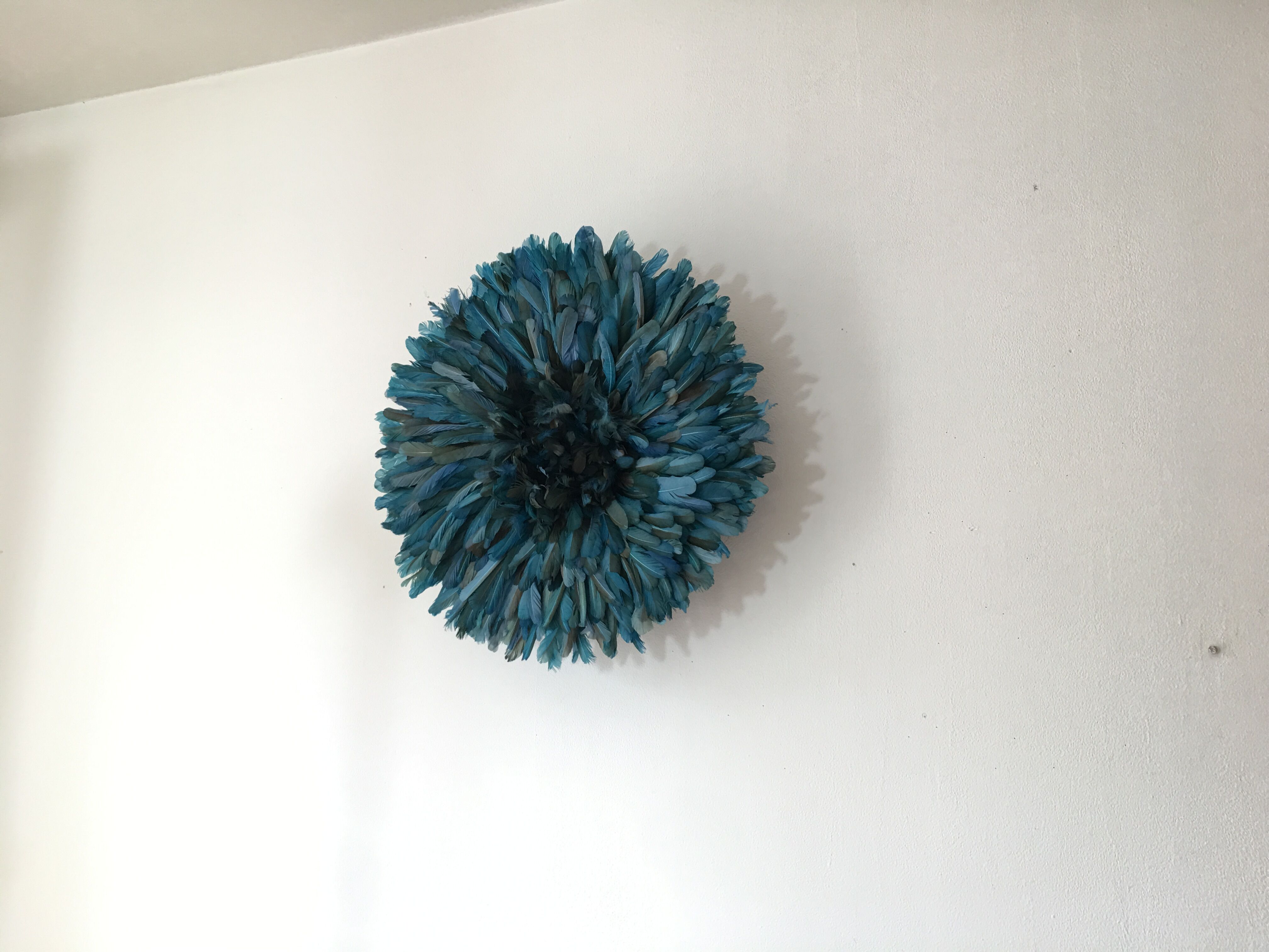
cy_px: 476
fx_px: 1063
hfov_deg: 61.7
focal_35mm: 29
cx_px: 634
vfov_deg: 48.2
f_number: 2.2
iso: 32
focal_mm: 4.15
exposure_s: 1/17
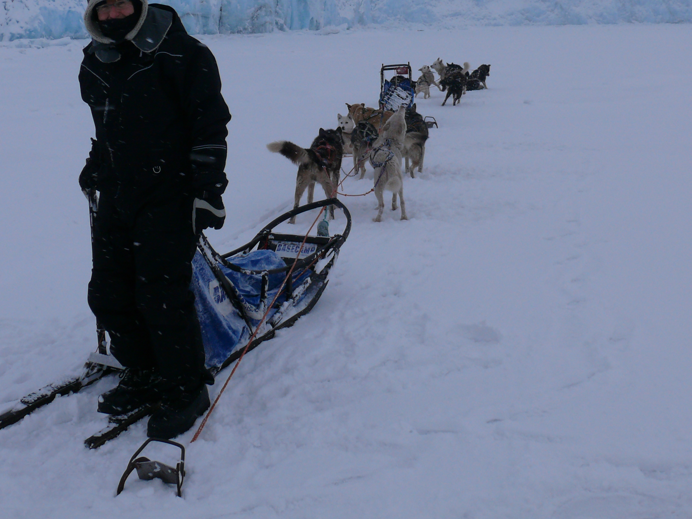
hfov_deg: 36.1
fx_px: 1060
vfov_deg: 27.2
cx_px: 372
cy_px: 130
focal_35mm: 53
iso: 100
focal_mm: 7.4
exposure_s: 1/250
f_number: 4.5
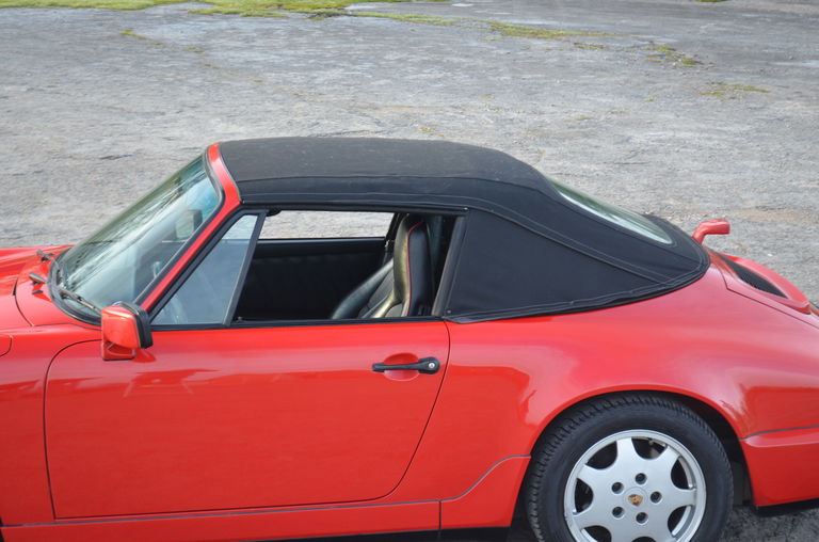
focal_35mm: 82
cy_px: 271
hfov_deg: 24.7
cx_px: 410
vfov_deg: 16.5
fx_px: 1872
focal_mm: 55
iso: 800
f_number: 5.6
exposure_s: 1/60
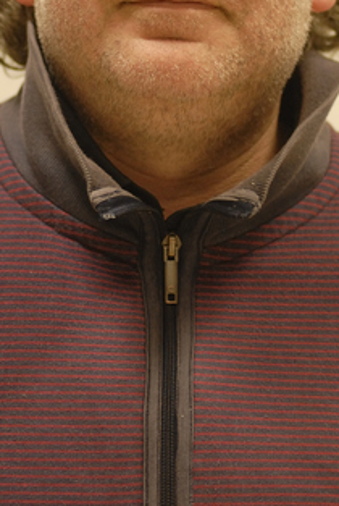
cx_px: 168
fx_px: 7284
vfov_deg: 4.0
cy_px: 89
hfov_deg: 2.7
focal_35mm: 518
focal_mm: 180
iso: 640
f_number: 2.8
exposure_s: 1/60
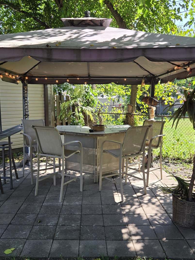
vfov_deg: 58.4
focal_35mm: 31
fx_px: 233
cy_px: 131
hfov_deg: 45.4
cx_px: 97
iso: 25
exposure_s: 1/396
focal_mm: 5.4
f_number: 1.8
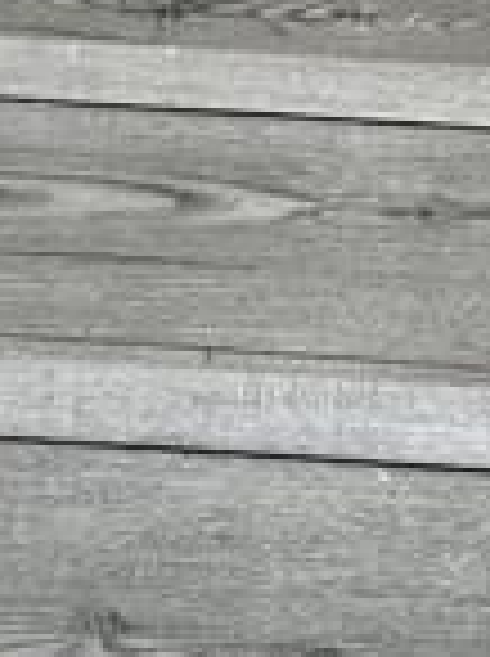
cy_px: -216
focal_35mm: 114
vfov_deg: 16.3
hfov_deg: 12.9
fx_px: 2158
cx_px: 378
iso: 100
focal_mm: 5.1
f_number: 1.6
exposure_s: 1/122
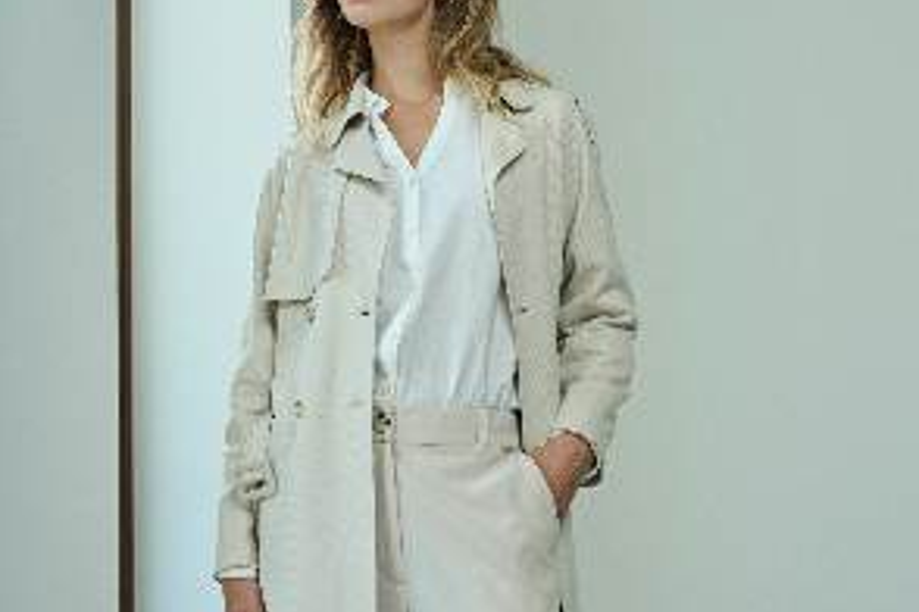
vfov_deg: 16.1
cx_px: 628
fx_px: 2170
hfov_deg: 23.8
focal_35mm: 85
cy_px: 339
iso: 400
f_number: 4
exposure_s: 1/200
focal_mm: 50
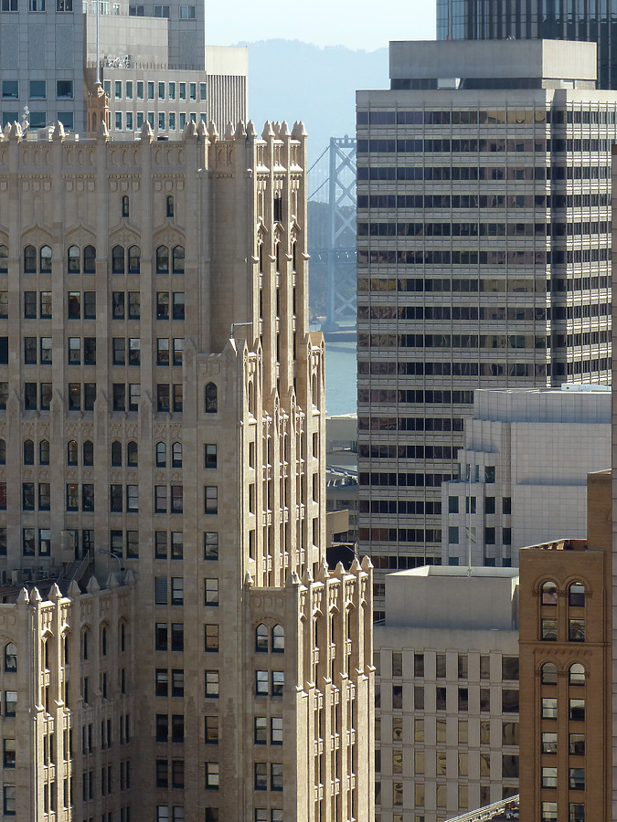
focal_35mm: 228
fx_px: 5419
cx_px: 308
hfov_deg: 6.5
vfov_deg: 8.7
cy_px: 411
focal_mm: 41.1
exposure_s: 1/640
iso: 100
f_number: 4
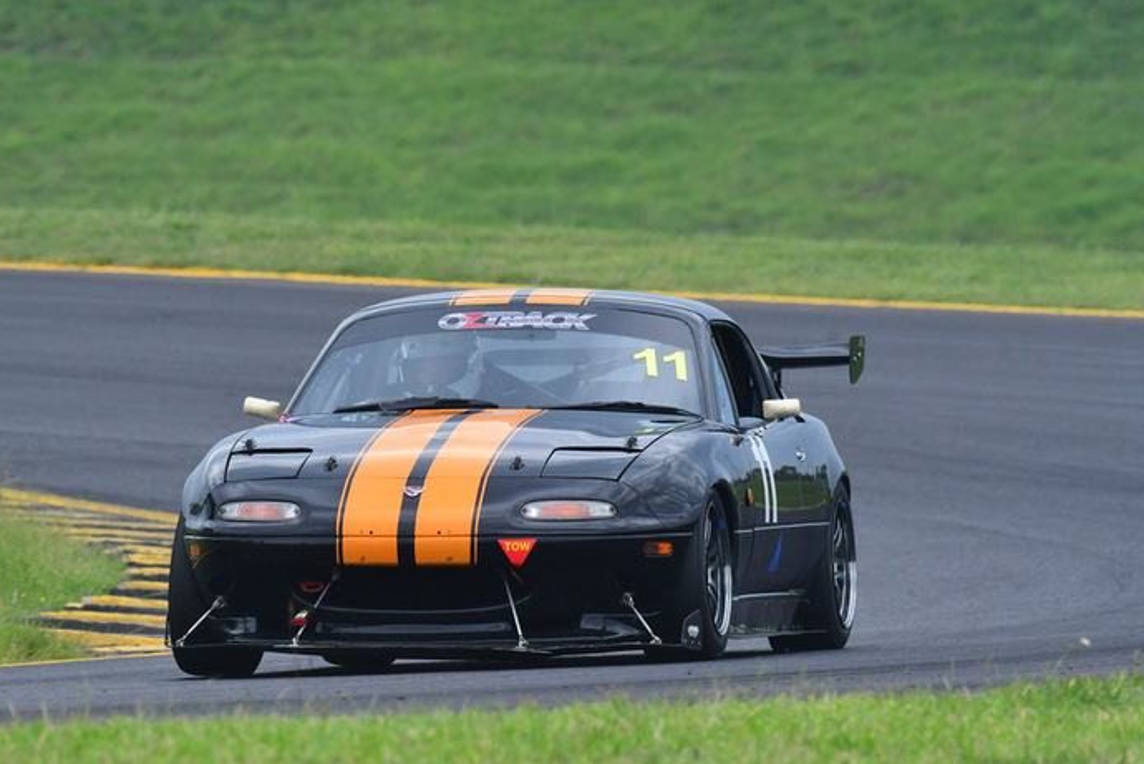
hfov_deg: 2.8
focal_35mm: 730
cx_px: 489
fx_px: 23211
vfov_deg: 1.9
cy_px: 361
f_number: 10
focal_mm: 420
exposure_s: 1/640
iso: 1000
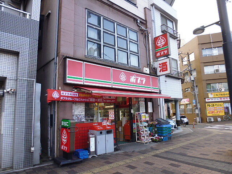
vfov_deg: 56.8
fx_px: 161
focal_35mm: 24
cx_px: 116
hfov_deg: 71.6
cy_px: 87
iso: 100
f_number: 2.8
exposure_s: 1/125
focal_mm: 4.3
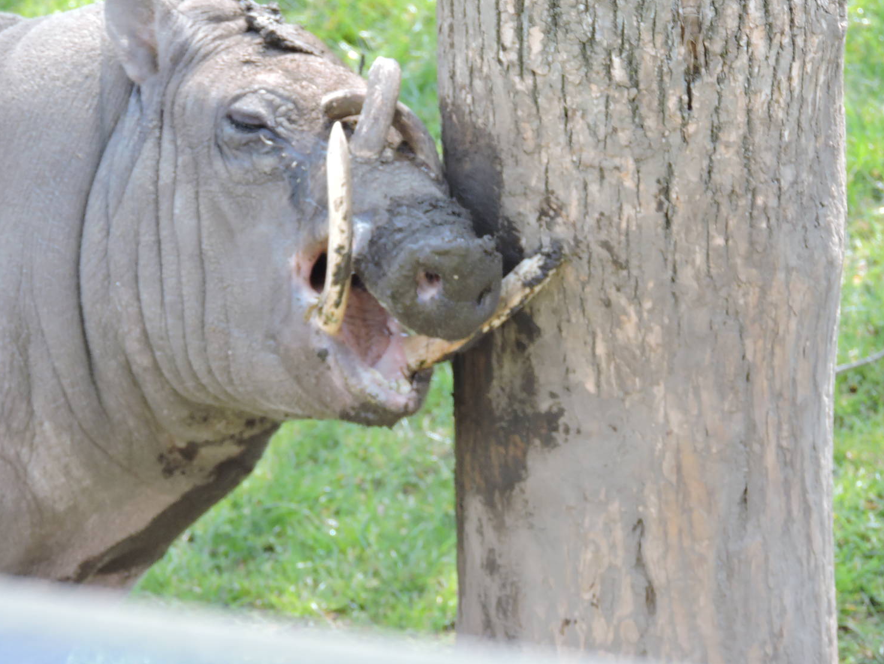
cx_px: 416
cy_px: 310
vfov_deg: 6.1
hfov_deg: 8.1
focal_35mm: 244
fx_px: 6233
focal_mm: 40.1
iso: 360
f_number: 4.6
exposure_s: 1/200
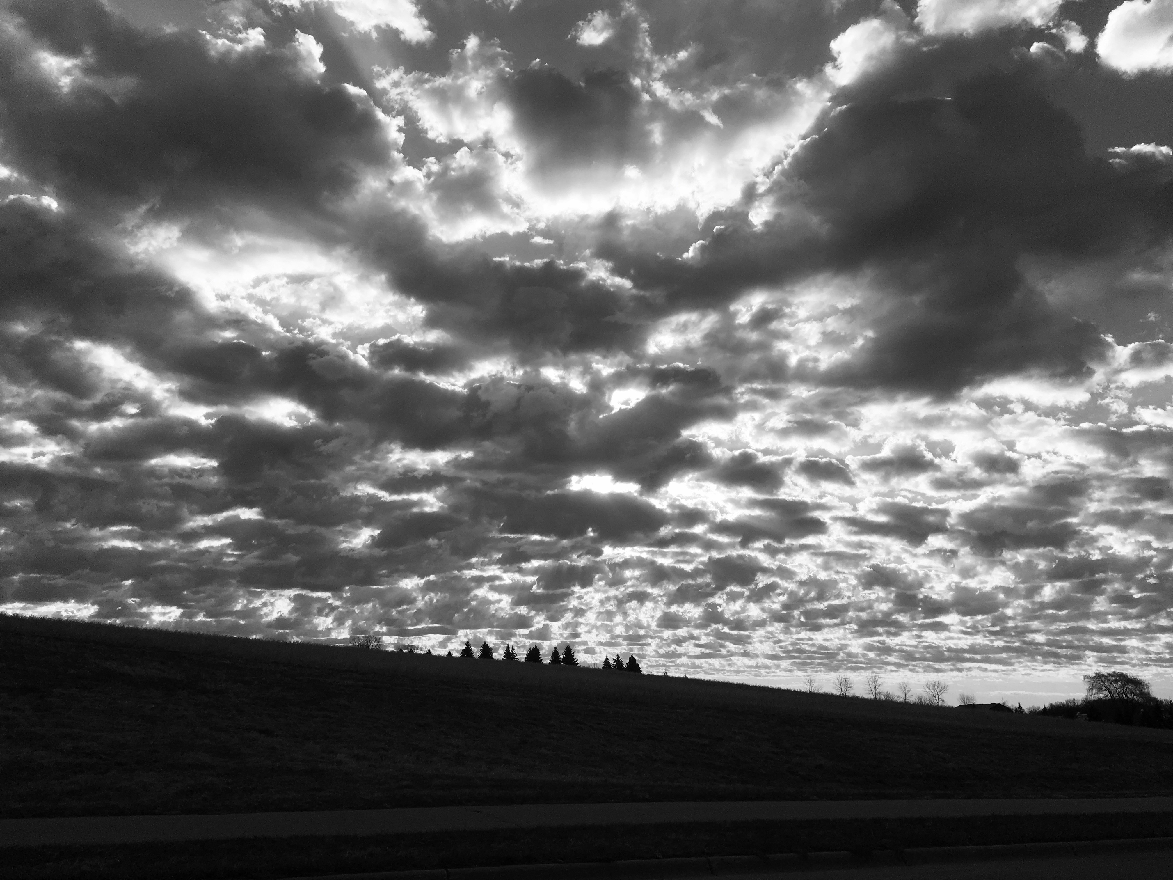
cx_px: 586
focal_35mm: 29
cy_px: 440
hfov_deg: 61.7
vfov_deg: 48.2
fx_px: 983
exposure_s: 1/4049
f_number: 2.2
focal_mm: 4.15
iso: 25
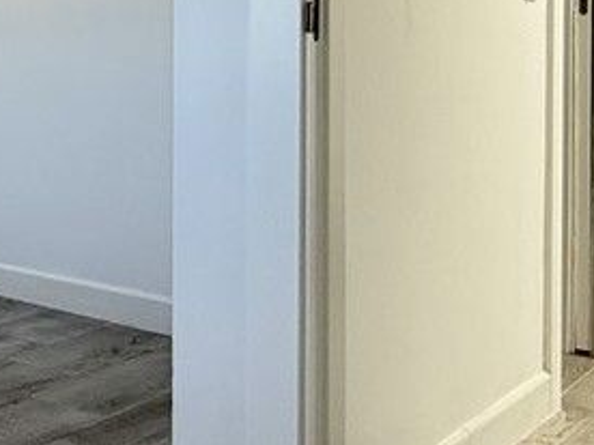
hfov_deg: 22.4
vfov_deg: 21.9
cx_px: -377
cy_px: 21
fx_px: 1115
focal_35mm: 65
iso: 125
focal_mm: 2.22
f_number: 2.2
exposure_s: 1/99
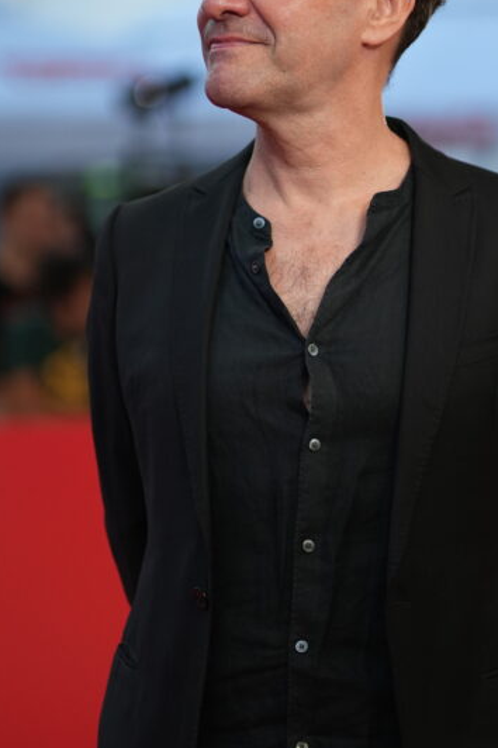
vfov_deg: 12.5
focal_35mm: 164
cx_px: 317
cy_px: 330
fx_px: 3403
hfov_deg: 8.4
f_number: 1.8
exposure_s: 1/2000
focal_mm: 85
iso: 800
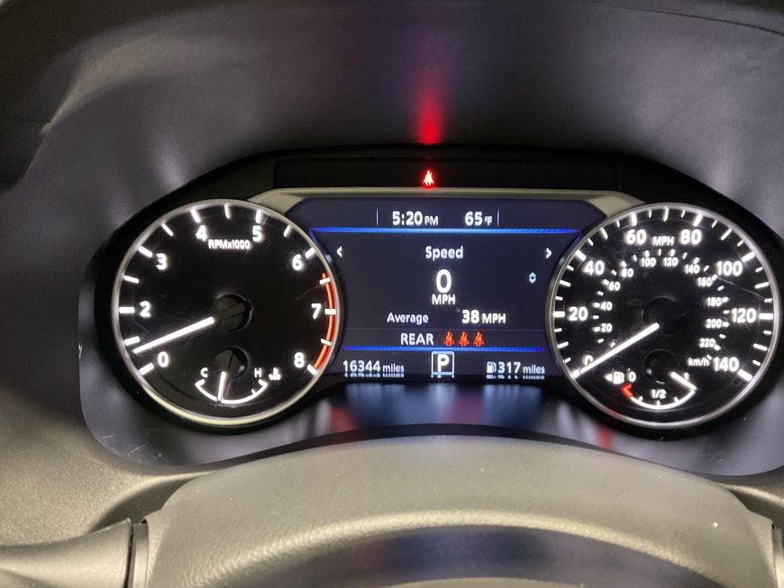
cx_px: 423
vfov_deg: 44.1
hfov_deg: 56.7
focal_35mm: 32
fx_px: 725
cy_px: 319
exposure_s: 1/25
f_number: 1.8
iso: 400
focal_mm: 3
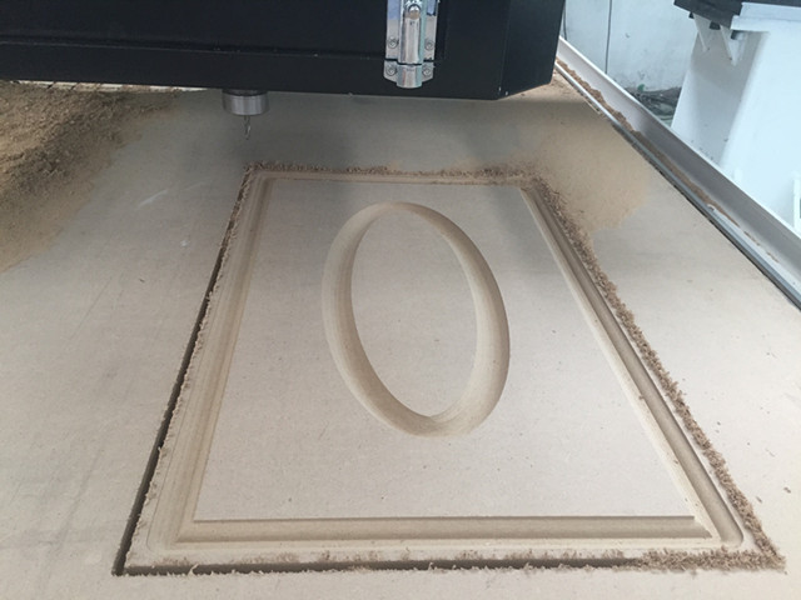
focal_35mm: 29
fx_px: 671
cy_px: 300
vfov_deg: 48.2
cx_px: 400
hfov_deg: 61.7
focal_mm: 4.15
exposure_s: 1/30
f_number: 2.2
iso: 125
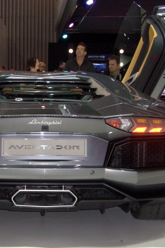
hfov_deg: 17.2
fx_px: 544
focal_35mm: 79
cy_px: 128
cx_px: 45
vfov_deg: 25.7
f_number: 3.2
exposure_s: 1/60
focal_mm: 11.3
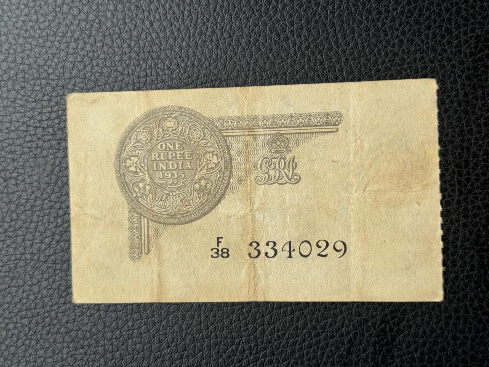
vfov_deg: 30.3
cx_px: 244
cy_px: 184
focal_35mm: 48
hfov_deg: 39.7
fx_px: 678
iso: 50
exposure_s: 1/121
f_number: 1.78
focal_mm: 6.76
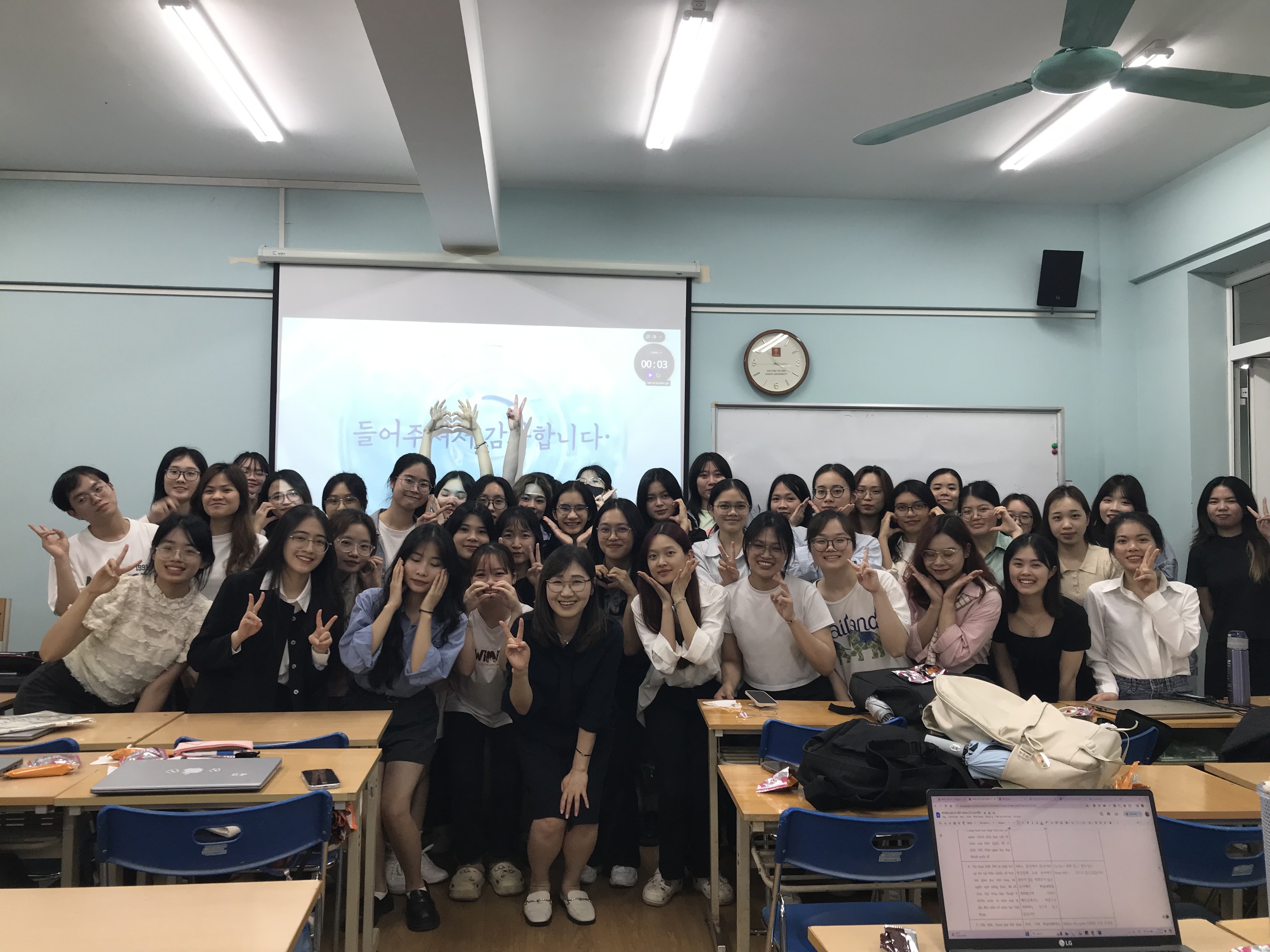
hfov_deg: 63.4
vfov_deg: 49.7
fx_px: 1027
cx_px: 635
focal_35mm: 28
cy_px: 476
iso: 32
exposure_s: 1/50
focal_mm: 3.99
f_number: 1.8
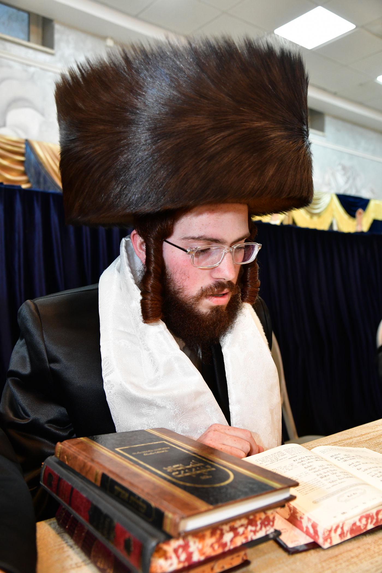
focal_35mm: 32
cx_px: 191
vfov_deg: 58.7
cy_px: 286
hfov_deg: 41.1
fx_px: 509
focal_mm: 32
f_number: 5.6
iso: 2500
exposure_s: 1/100
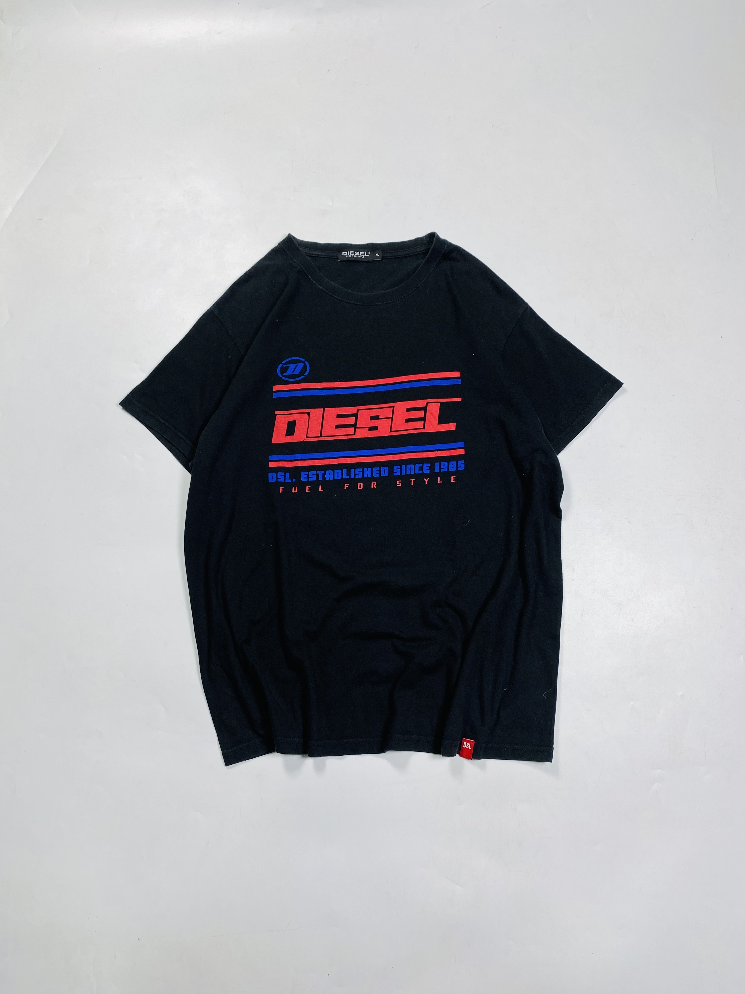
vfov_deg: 67.3
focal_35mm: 26
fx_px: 746
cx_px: 372
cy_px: 497
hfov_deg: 53.1
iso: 32
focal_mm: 4.25
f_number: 1.8
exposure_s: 1/101
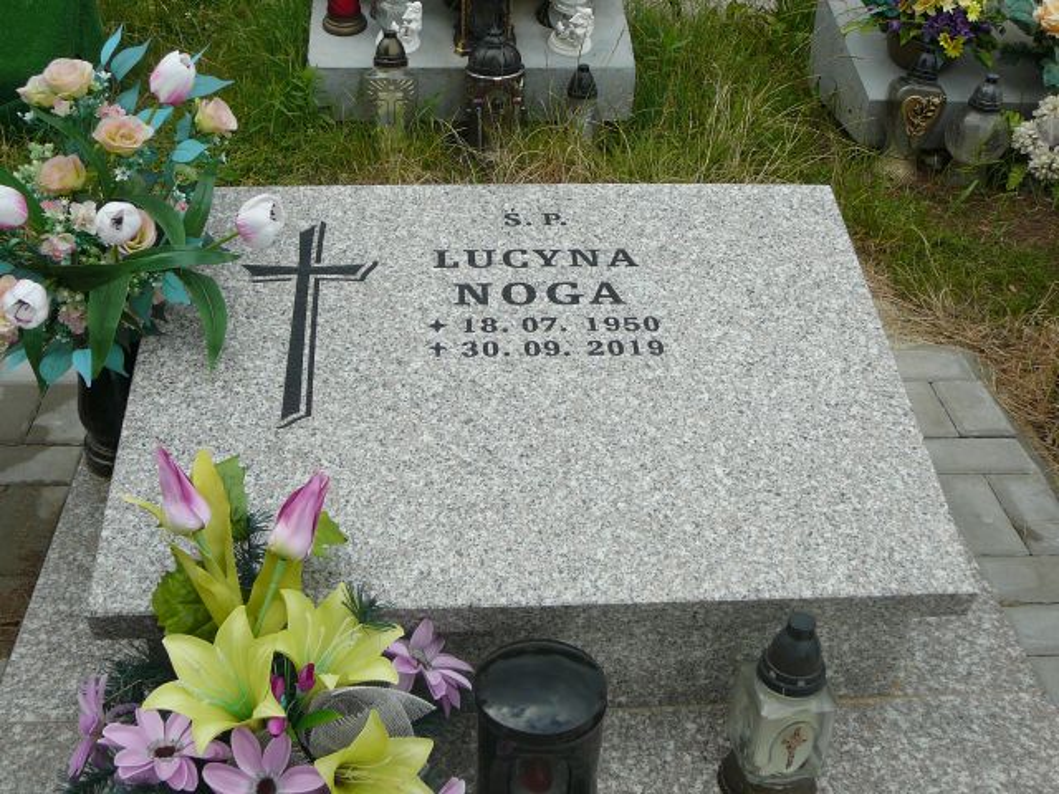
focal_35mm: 43
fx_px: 1315
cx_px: 530
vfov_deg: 33.6
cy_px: 397
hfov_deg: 43.9
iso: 80
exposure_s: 1/400
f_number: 3.2
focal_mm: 6.4
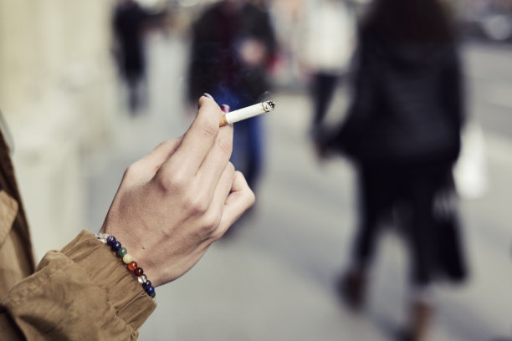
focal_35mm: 50
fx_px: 711
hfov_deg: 39.6
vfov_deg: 27.0
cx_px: 256
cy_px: 170
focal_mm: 50
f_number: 2.8
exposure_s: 1/400
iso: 64
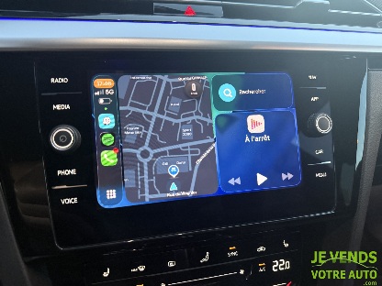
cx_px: 191
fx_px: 265
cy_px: 143
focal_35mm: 24
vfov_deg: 56.8
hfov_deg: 71.6
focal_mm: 6.76
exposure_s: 1/59
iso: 800
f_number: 1.78
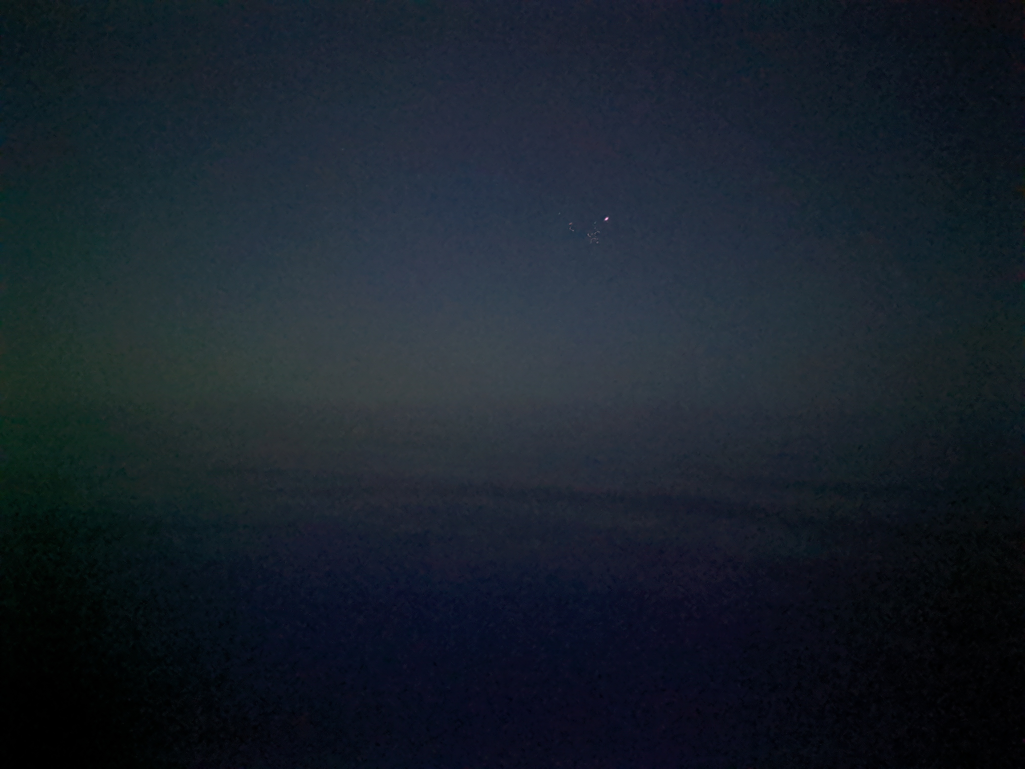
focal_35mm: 26
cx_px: 512
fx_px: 770
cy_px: 384
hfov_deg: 67.3
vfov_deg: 53.1
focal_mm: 4.67
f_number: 2
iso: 12737
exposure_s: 1/4
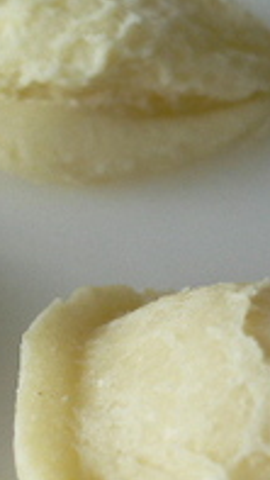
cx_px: -29
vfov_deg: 21.8
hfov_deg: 12.3
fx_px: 1233
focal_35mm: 97
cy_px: 374
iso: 100
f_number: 2.8
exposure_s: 1/100
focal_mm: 5.8
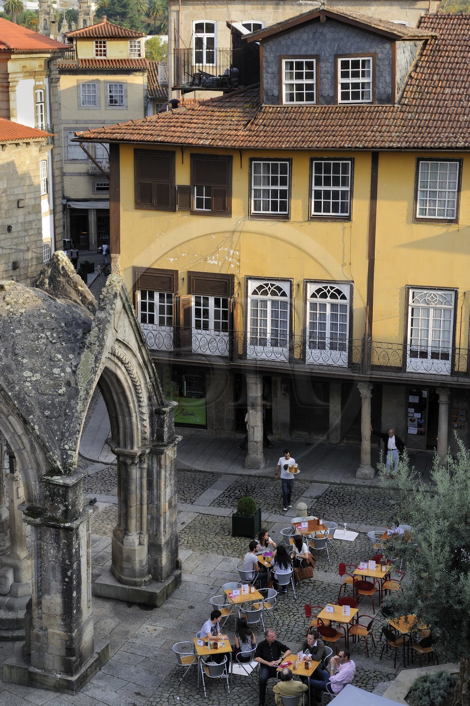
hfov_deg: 21.9
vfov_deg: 32.4
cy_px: 353
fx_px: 1216
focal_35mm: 62
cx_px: 235
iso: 200
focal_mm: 62
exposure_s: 1/160
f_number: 5.6
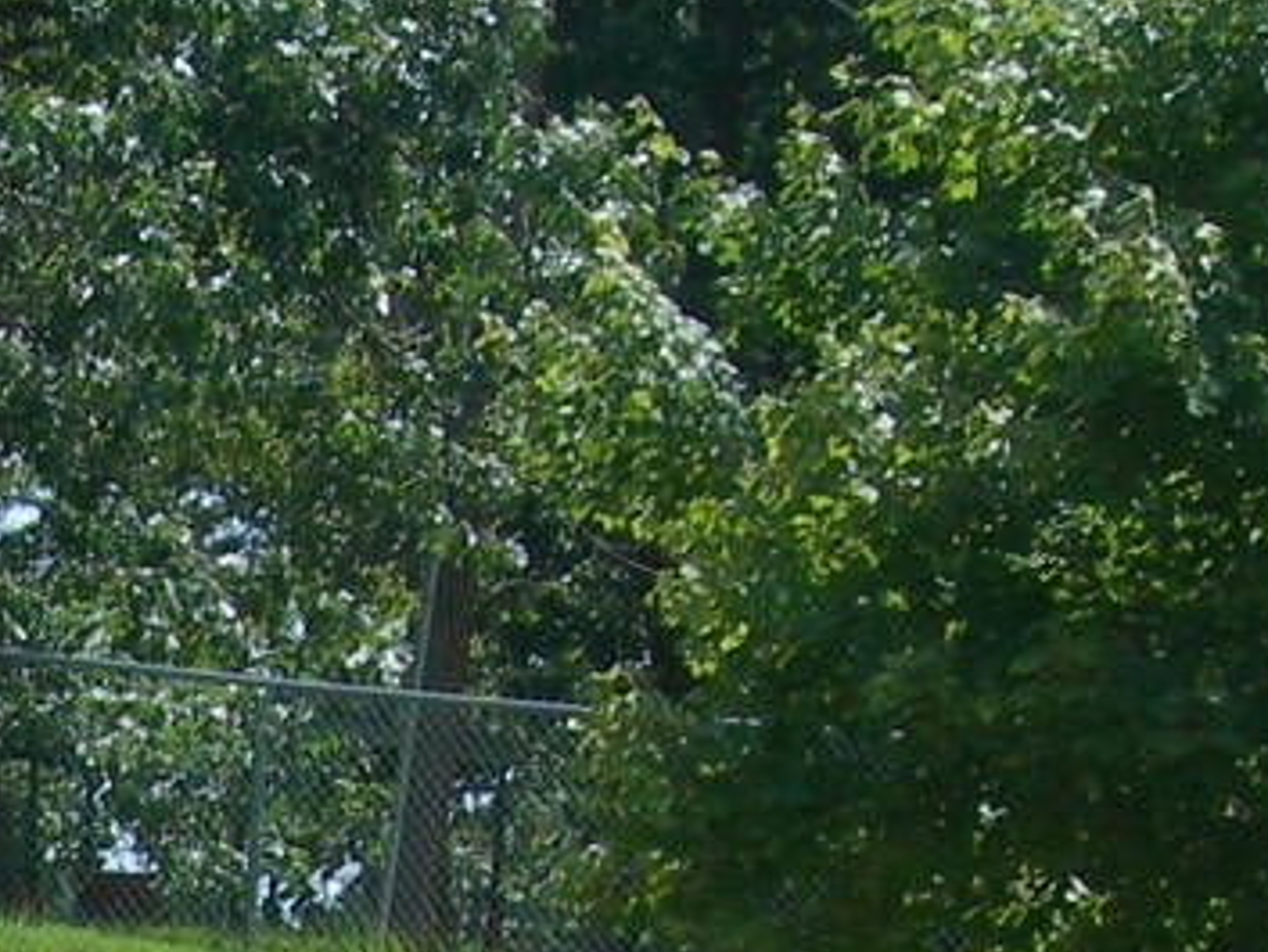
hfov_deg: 10.8
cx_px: -923
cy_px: 2134
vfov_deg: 8.1
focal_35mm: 172
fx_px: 6303
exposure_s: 1/356
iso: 50
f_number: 4.8
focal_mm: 7.8
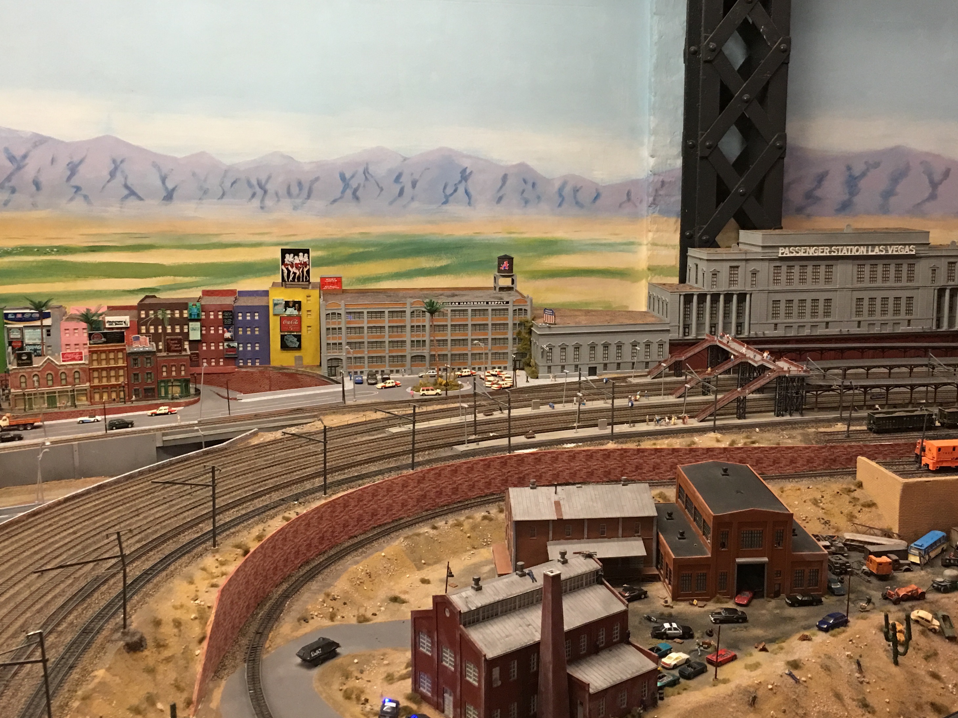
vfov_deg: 35.9
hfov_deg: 46.6
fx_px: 1107
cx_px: 567
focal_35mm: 40
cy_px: 321
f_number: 2.2
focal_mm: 4.15
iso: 100
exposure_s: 1/17
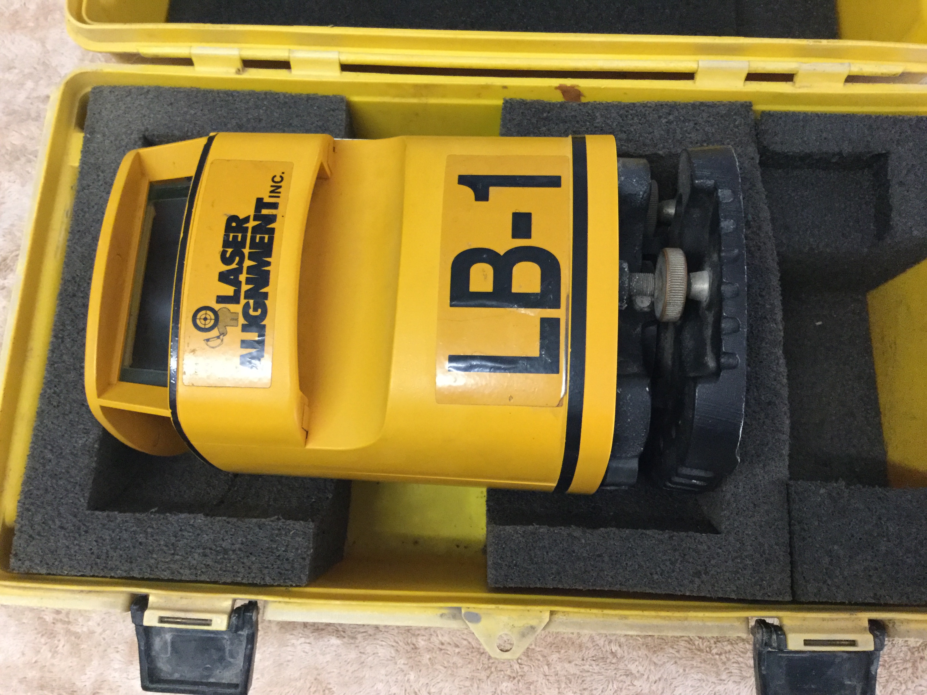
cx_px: 464
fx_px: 830
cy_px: 348
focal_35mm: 31
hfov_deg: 58.4
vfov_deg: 45.4
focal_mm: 3.3
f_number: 2.4
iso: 200
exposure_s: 1/25
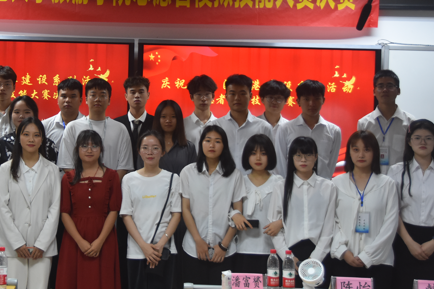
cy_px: 87
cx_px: 130
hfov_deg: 20.7
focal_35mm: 98
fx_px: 1182
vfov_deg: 13.9
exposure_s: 1/60
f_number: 4.5
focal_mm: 40
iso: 900
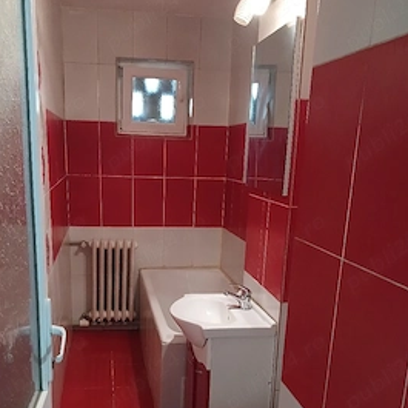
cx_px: 186
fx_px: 480
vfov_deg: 45.4
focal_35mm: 36
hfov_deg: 46.0
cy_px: 271
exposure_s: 1/20
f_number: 1.8
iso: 640
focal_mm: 4
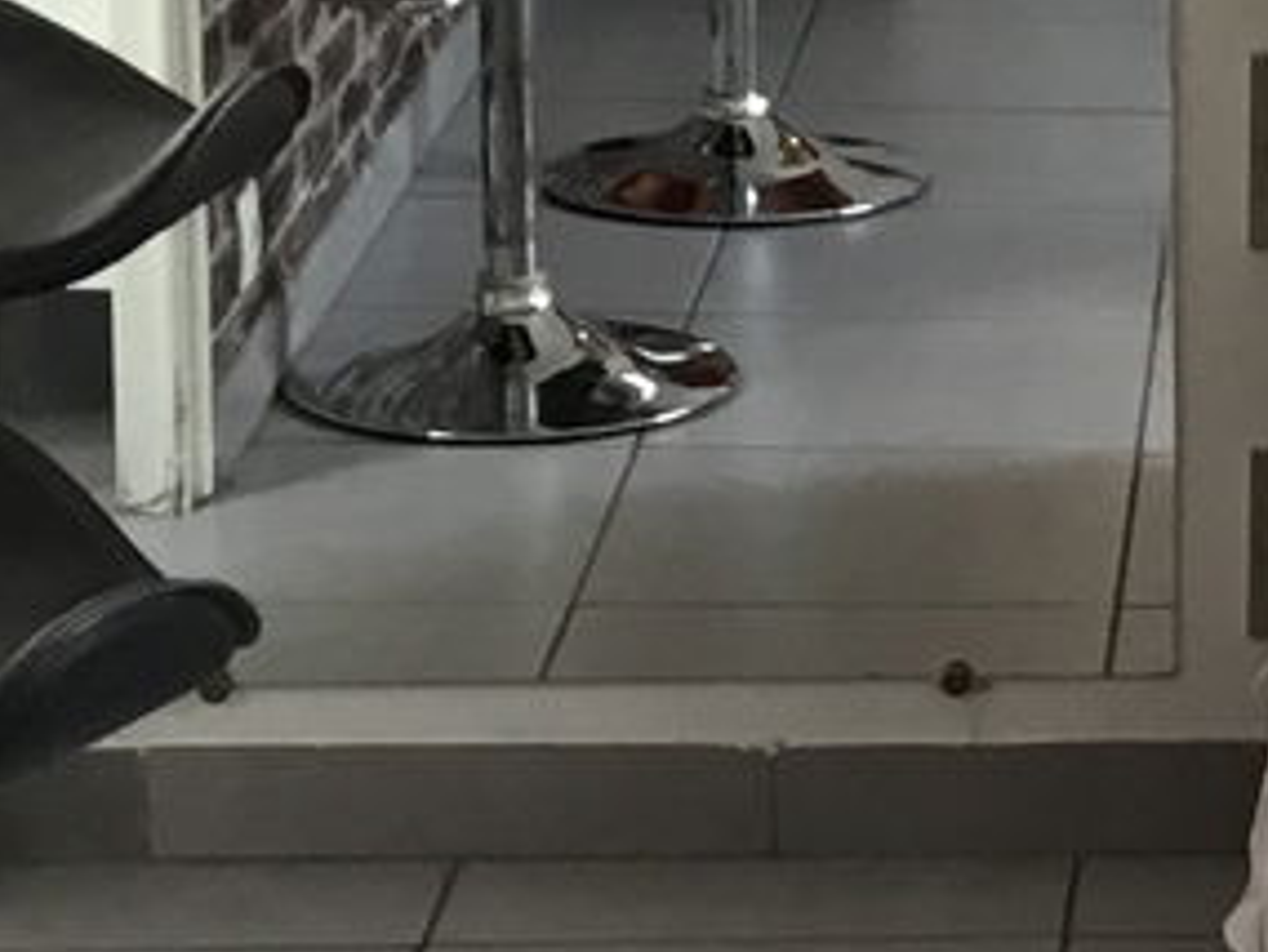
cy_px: -76
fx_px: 6376
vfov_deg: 8.5
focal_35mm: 174
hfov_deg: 11.0
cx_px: 1846
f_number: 2.4
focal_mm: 3.3
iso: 64
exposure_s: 1/33
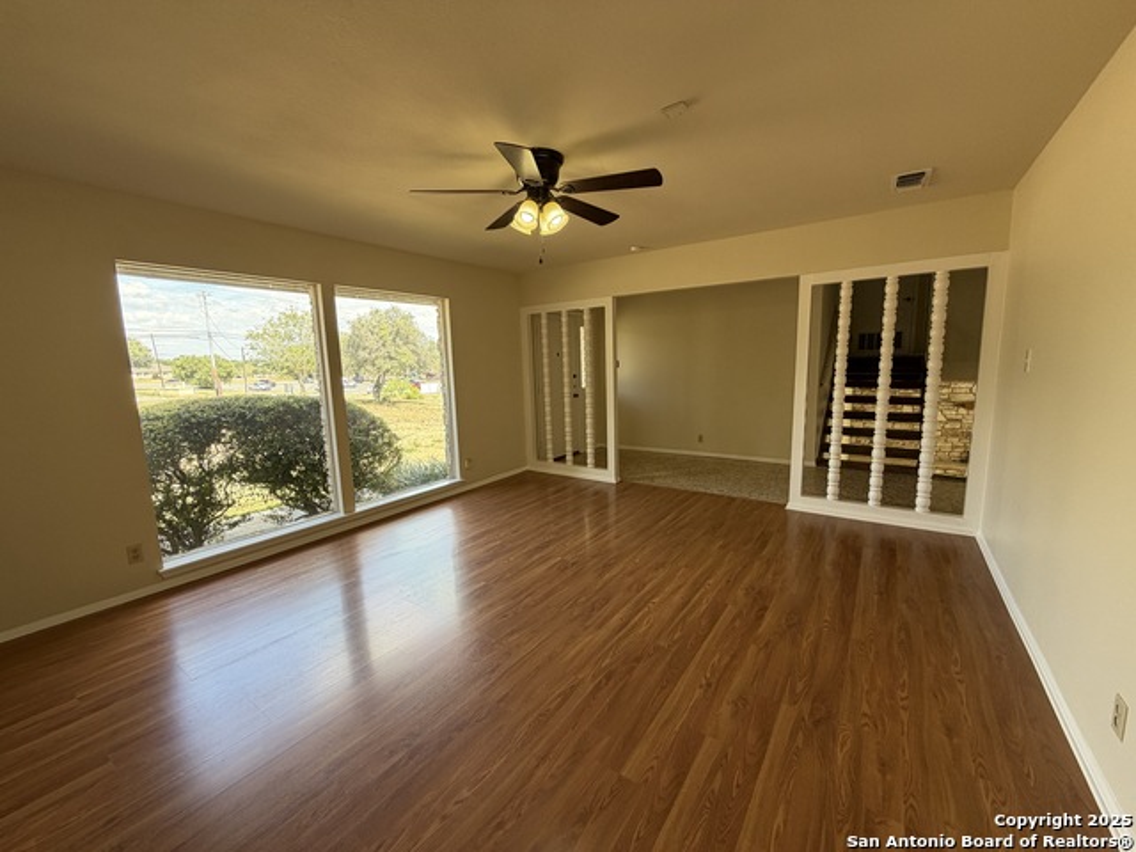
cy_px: 426
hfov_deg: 102.1
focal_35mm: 14
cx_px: 568
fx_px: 459
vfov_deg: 85.7
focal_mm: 2.22
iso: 80
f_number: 2.2
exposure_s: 1/121
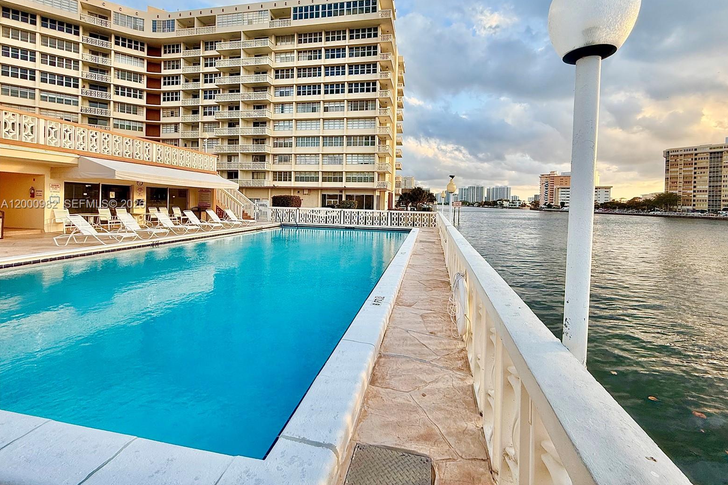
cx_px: 374
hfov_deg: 100.4
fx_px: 303
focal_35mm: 15
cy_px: 205
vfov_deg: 76.8
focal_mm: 2.22
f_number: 2.2
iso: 50
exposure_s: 1/468
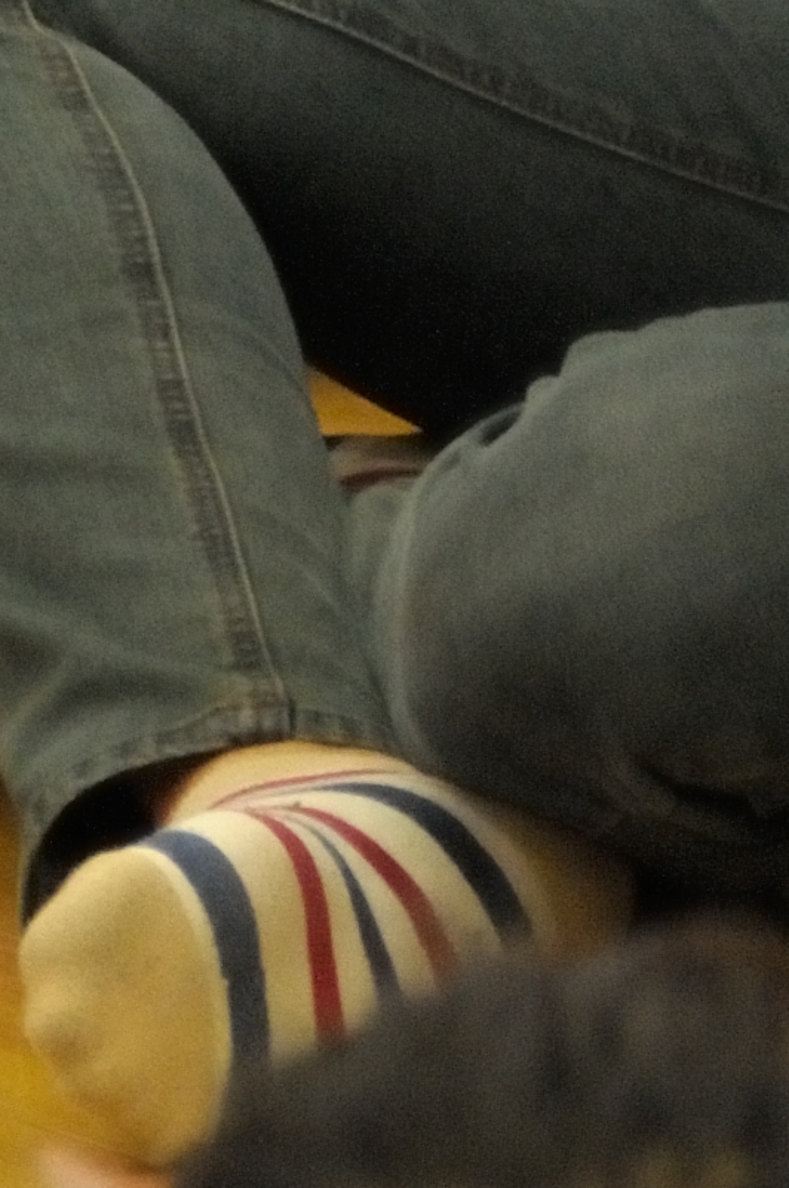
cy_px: -522
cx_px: 881
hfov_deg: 2.2
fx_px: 20632
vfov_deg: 3.3
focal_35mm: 626
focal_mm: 78
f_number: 4
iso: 1100
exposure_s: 1/60
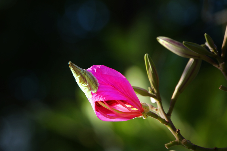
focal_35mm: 300
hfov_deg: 6.9
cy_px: 76
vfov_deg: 4.6
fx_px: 1890
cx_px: 114
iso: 100
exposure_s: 1/60
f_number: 6.3
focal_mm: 200
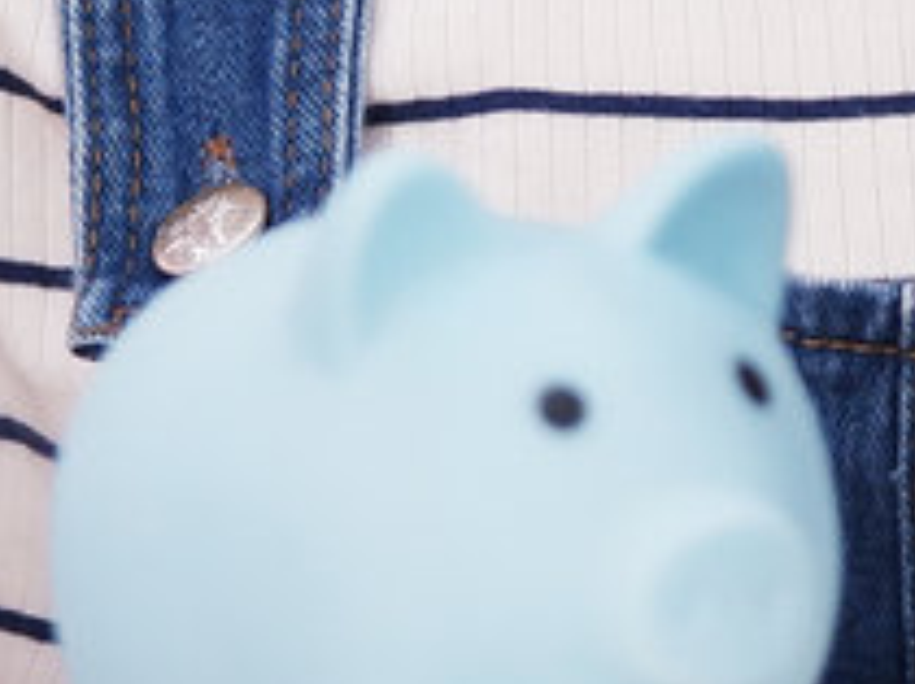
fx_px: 10271
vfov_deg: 3.8
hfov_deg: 5.0
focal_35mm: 389
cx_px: 1560
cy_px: -590
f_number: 2
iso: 400
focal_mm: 35
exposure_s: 1/320
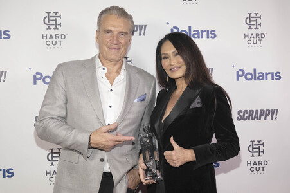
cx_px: 145
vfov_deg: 32.6
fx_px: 330
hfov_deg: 47.4
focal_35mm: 41
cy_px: 96
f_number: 5
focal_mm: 41
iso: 800
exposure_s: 1/200
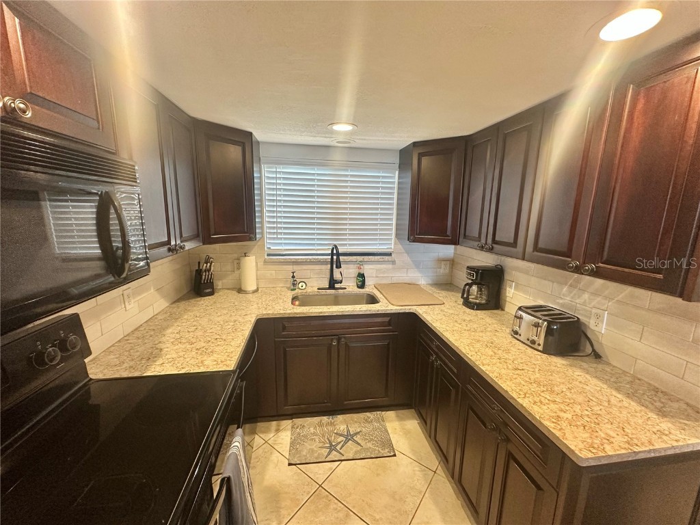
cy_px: 262
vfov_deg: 85.7
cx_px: 350
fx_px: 283
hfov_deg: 102.1
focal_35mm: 14
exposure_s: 1/120
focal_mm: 2.22
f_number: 2.2
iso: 250
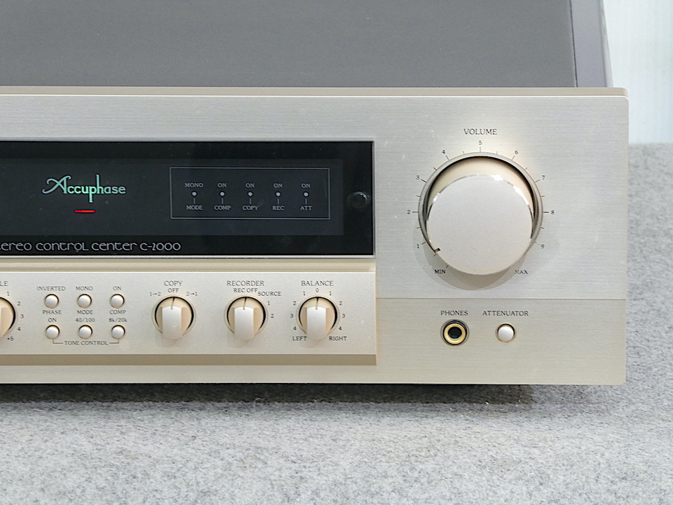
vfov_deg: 8.0
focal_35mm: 185
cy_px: 252
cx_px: 336
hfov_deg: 10.7
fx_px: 3597
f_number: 5.6
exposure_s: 1/6
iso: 200
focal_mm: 33.2
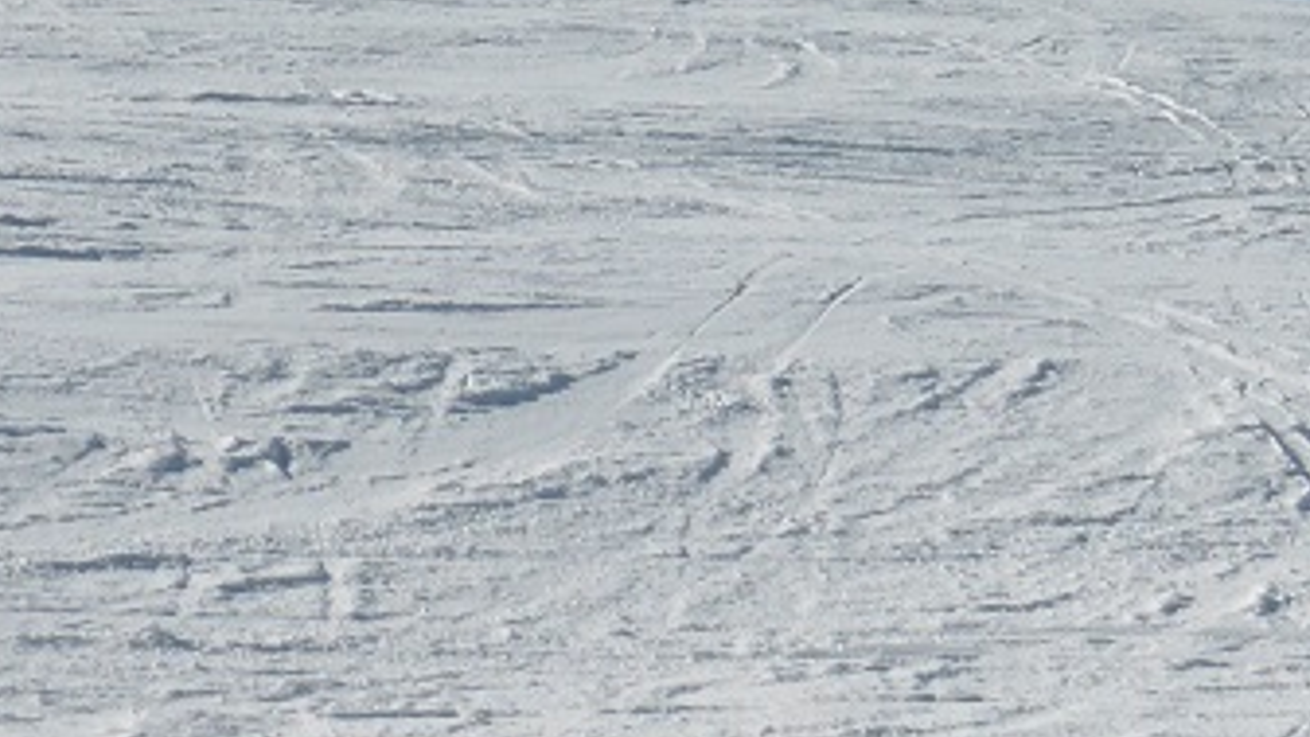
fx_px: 4620
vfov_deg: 9.0
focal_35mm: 133
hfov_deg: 15.2
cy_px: -250
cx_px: 1829
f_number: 4.5
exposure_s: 1/1600
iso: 100
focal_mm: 6.9
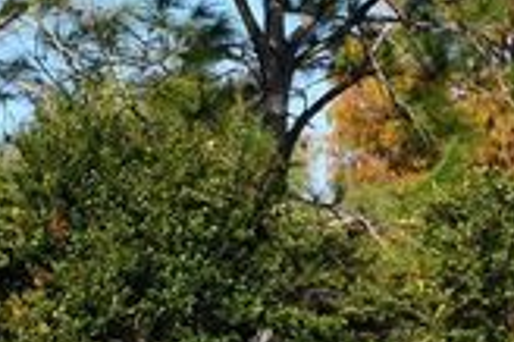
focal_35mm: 266
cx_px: 696
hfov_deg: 7.6
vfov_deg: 5.1
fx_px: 3794
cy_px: 402
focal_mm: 34
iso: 100
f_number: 9
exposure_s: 1/320
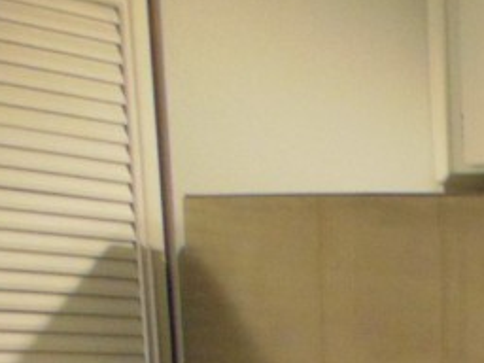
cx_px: 915
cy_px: 684
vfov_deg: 13.1
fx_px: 1398
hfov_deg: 16.1
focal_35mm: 100
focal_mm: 4.5
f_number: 3
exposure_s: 1/30
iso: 320
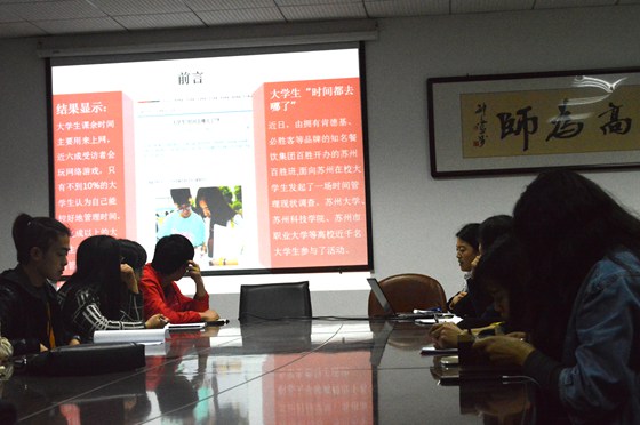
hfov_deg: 29.3
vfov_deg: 19.7
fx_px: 1225
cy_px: 212
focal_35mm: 69
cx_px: 320
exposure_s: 1/125
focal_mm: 46
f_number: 7.1
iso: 3200
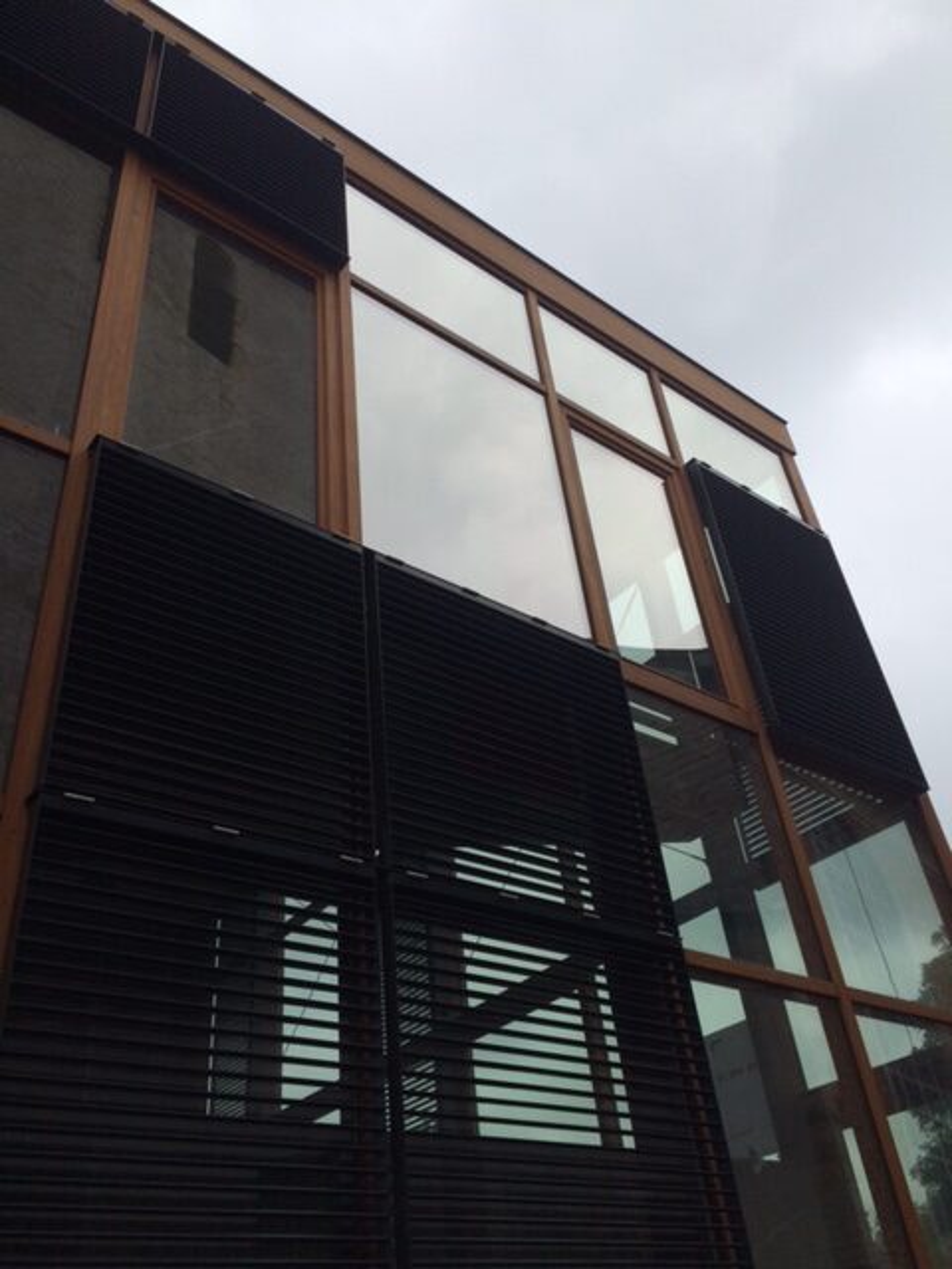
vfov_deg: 61.7
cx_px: 476
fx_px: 1063
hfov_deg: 48.2
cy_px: 634
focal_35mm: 29
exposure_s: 1/1414
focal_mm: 4.15
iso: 32
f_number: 2.2
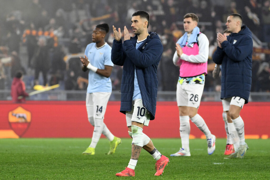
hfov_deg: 6.2
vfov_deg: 4.2
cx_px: 135
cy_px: 90
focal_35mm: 330
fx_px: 2475
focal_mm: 220
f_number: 4
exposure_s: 1/500
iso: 3200
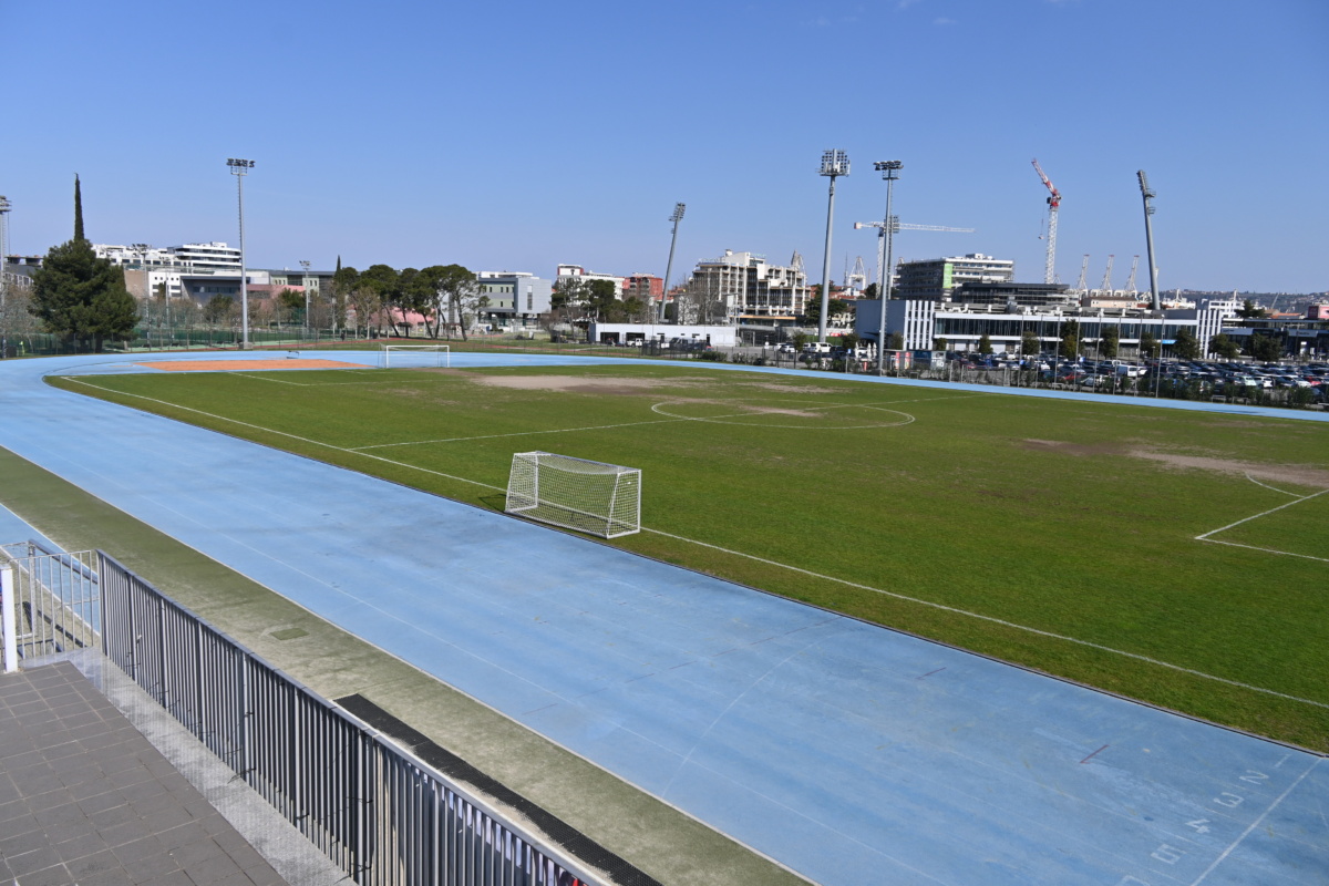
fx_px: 997
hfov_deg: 67.4
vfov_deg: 47.9
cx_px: 664
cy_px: 443
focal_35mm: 27
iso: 100
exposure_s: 1/400
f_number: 7.1
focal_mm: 18
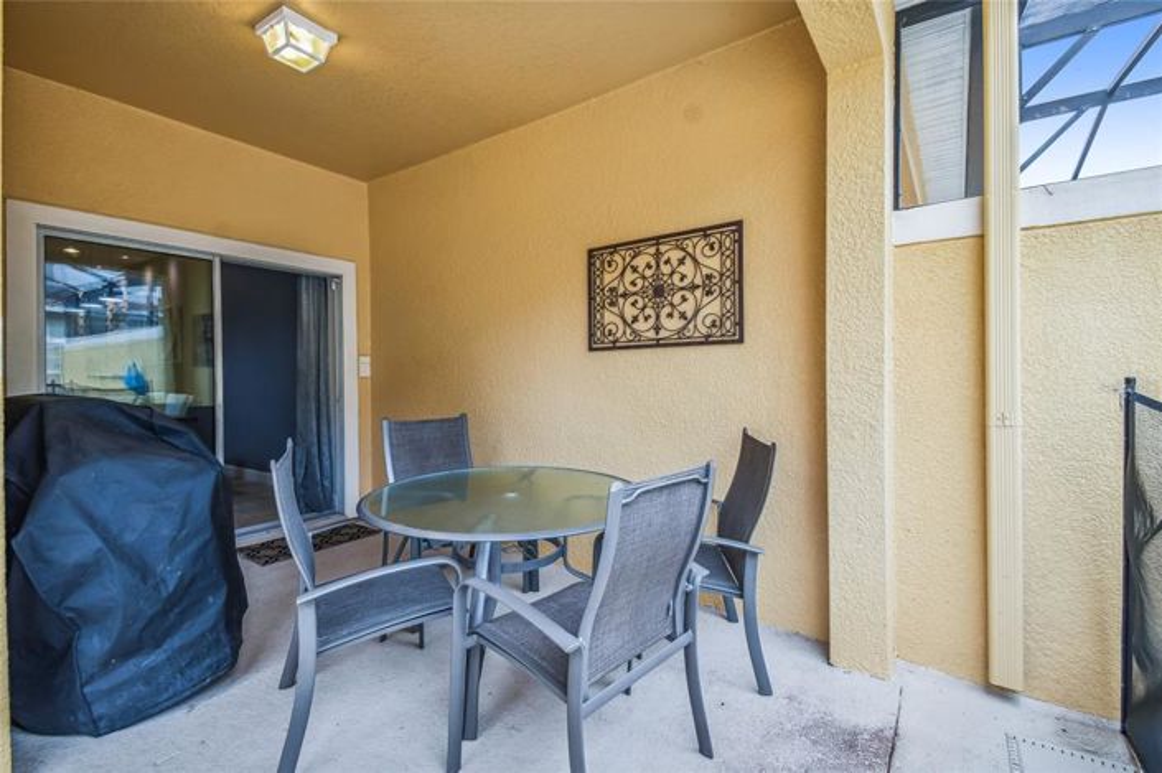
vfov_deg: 77.2
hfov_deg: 100.4
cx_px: 581
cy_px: 386
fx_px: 484
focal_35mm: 15
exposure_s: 1/40
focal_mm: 10
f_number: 7.1
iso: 100
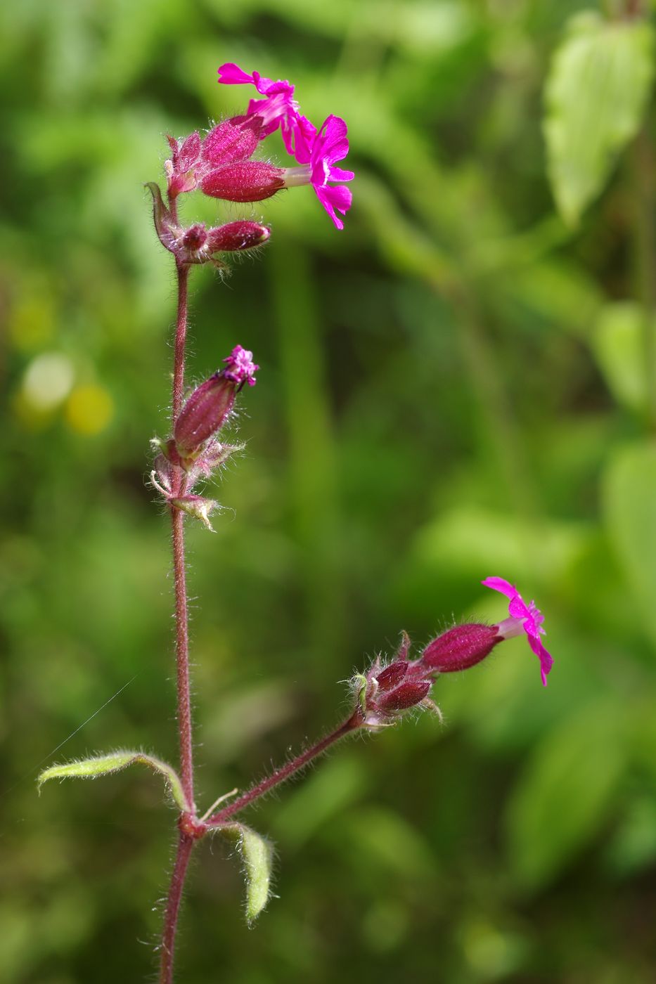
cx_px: 328
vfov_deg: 13.7
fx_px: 4101
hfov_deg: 9.1
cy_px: 492
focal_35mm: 150
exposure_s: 1/160
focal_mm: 100
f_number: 5.6
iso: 200
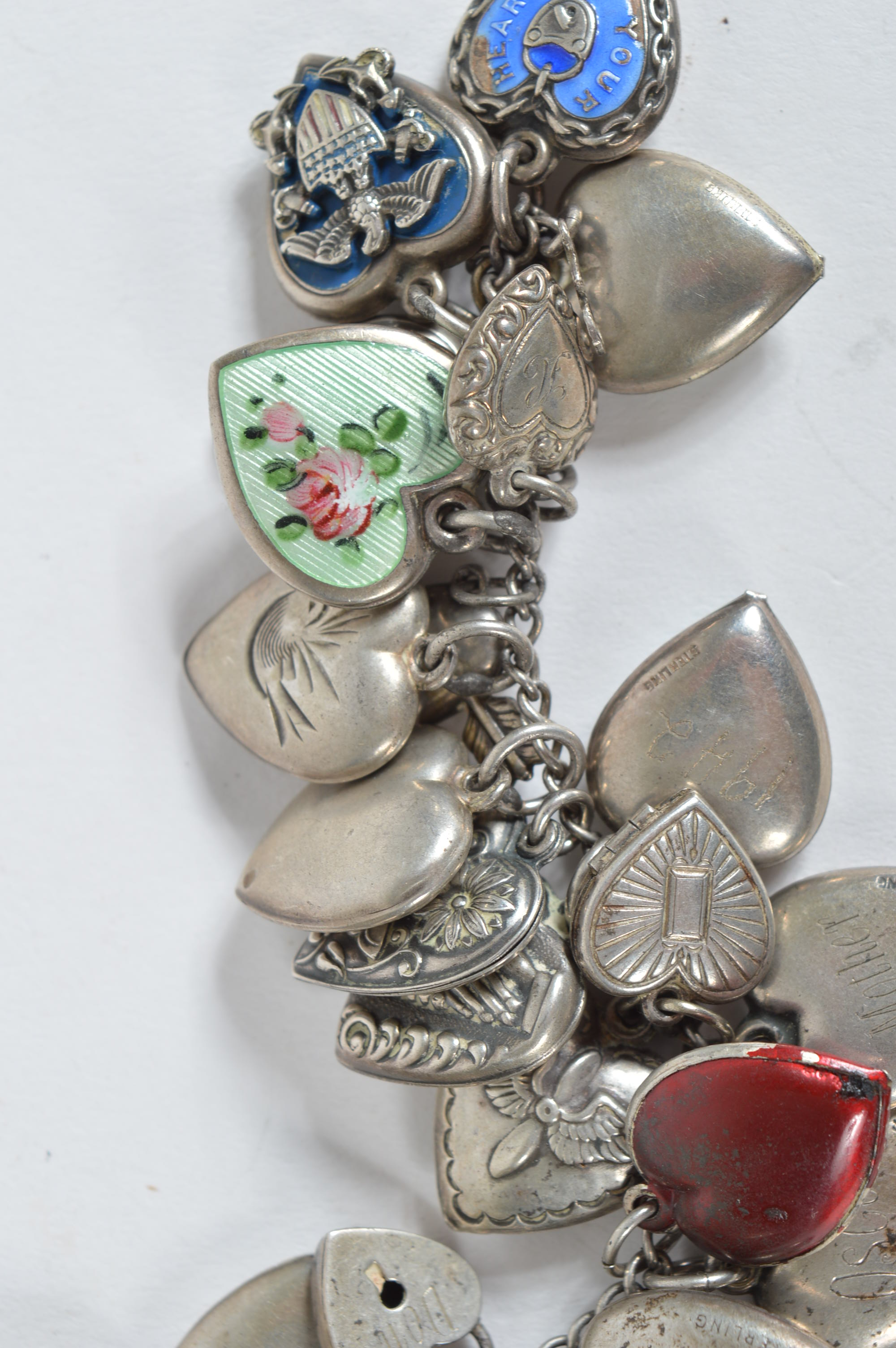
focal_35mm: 82
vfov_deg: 24.6
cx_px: 448
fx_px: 3085
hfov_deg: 16.5
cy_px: 674
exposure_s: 1/125
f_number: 9
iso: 100
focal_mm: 55
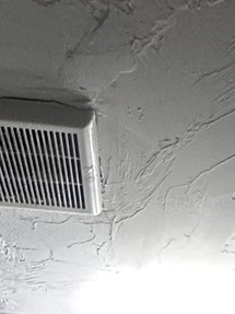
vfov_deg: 13.4
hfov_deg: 19.3
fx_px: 679
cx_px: 201
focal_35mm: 75
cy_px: 834
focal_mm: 2.22
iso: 200
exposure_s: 1/60
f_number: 2.2
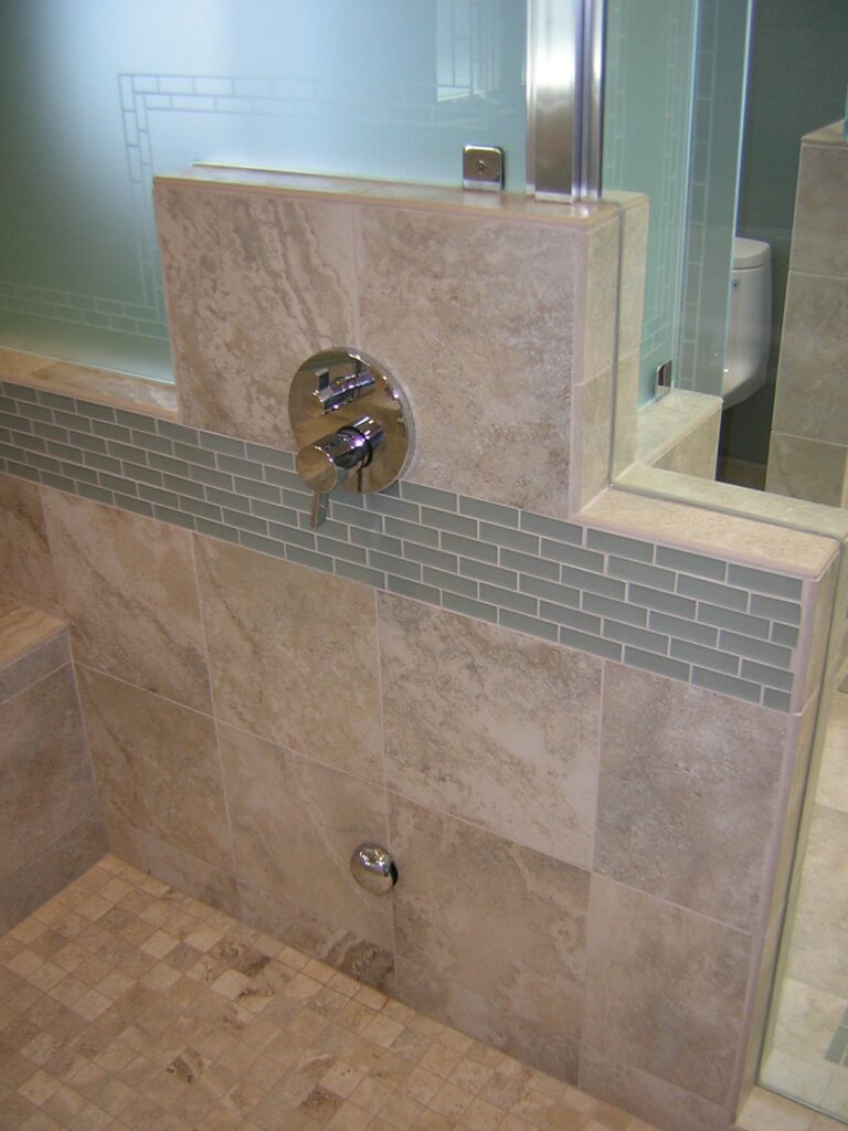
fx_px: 1176
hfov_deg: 39.7
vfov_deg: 51.4
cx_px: 424
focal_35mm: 36
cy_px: 566
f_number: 2.6
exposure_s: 1/30
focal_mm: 4.7
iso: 50
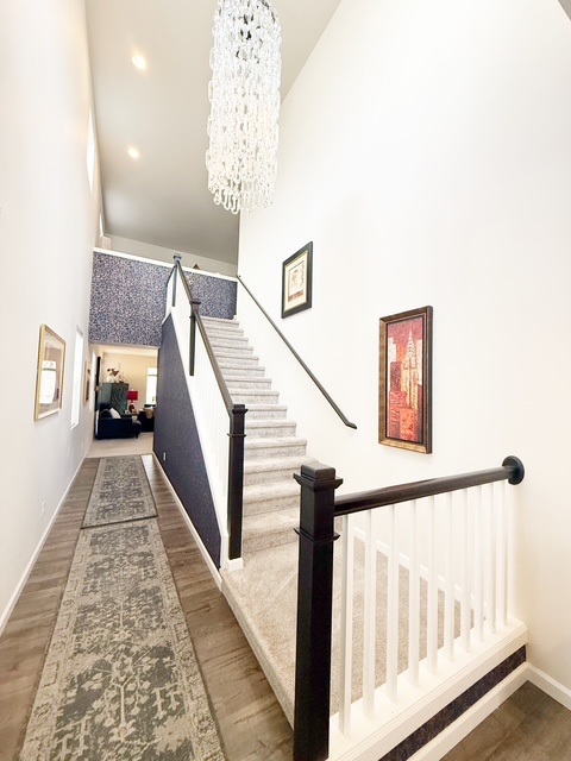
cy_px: 380
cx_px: 286
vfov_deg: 102.1
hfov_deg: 85.7
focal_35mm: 14
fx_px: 308
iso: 250
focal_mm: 2.22
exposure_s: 1/120
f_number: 2.2
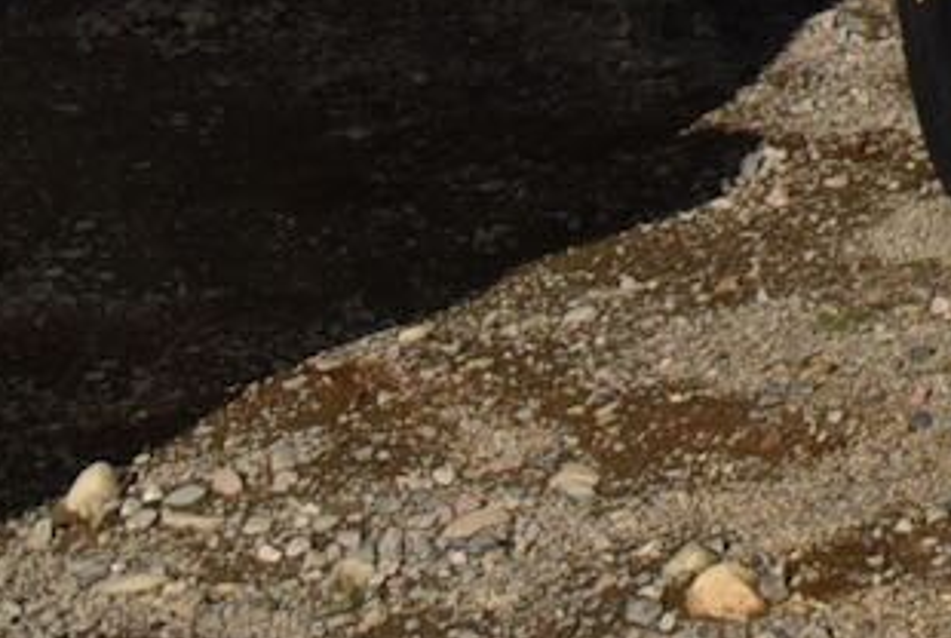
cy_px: -1184
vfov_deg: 8.1
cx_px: 2347
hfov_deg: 11.3
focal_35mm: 148
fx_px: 3914
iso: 200
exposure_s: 1/500
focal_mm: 17
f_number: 11
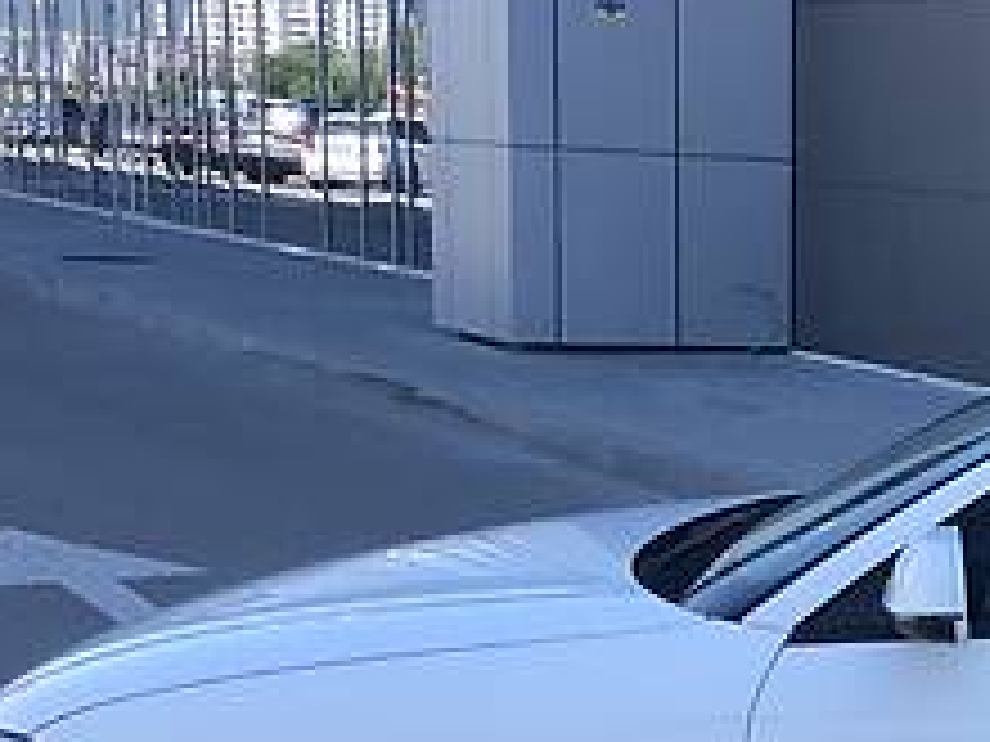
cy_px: 872
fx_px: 2917
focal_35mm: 102
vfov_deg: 14.1
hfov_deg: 17.4
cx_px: 1467
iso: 20
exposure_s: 1/527
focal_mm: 4
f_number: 1.8
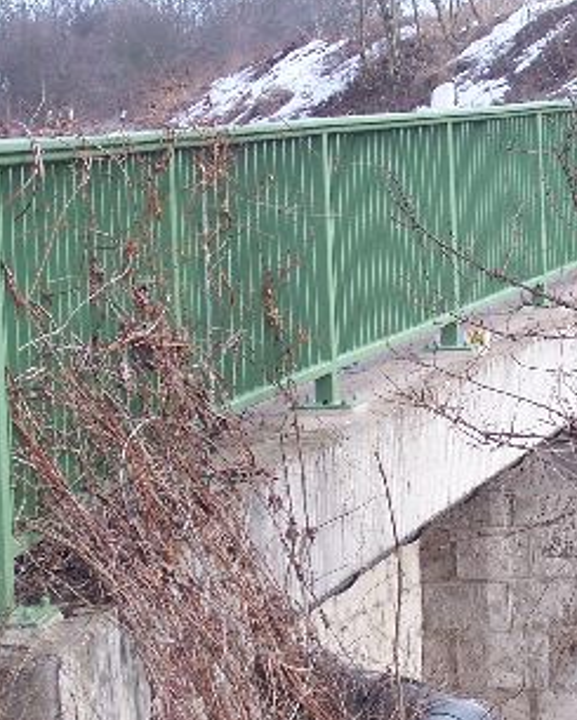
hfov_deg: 10.4
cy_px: 428
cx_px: 480
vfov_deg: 13.0
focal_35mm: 148
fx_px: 3158
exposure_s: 1/250
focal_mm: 13.5
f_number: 4.1
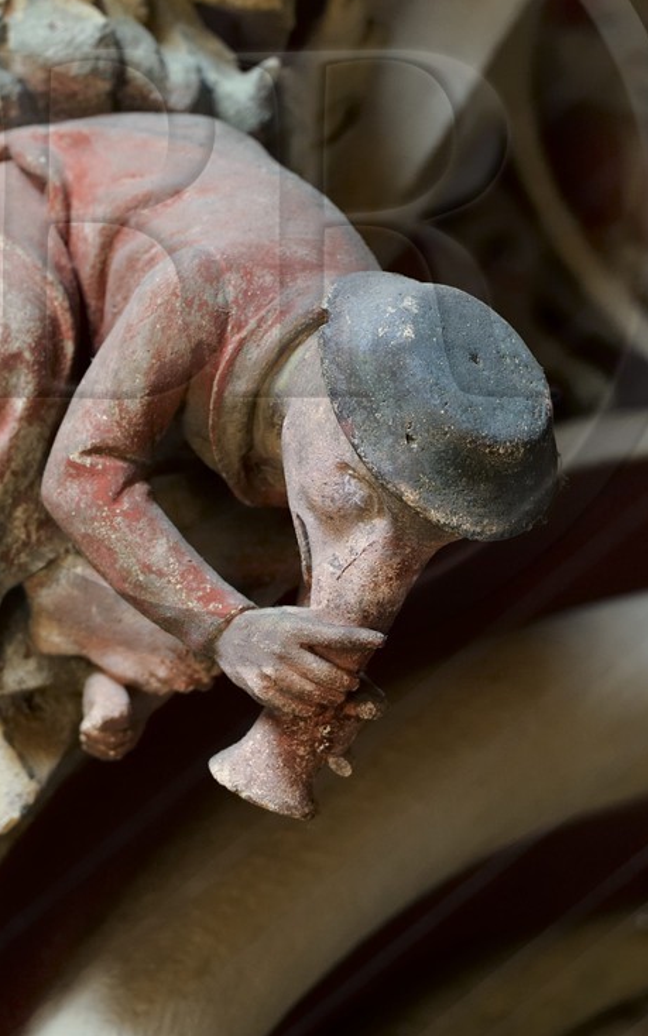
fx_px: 12541
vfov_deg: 4.7
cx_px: 253
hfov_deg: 3.0
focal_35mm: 444
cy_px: 226
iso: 800
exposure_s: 1/200
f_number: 4.5
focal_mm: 200
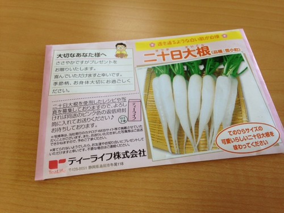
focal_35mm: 33
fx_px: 271
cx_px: 142
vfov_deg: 42.9
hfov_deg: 55.4
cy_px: 106
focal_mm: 4.12
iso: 50
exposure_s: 1/33
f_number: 2.4
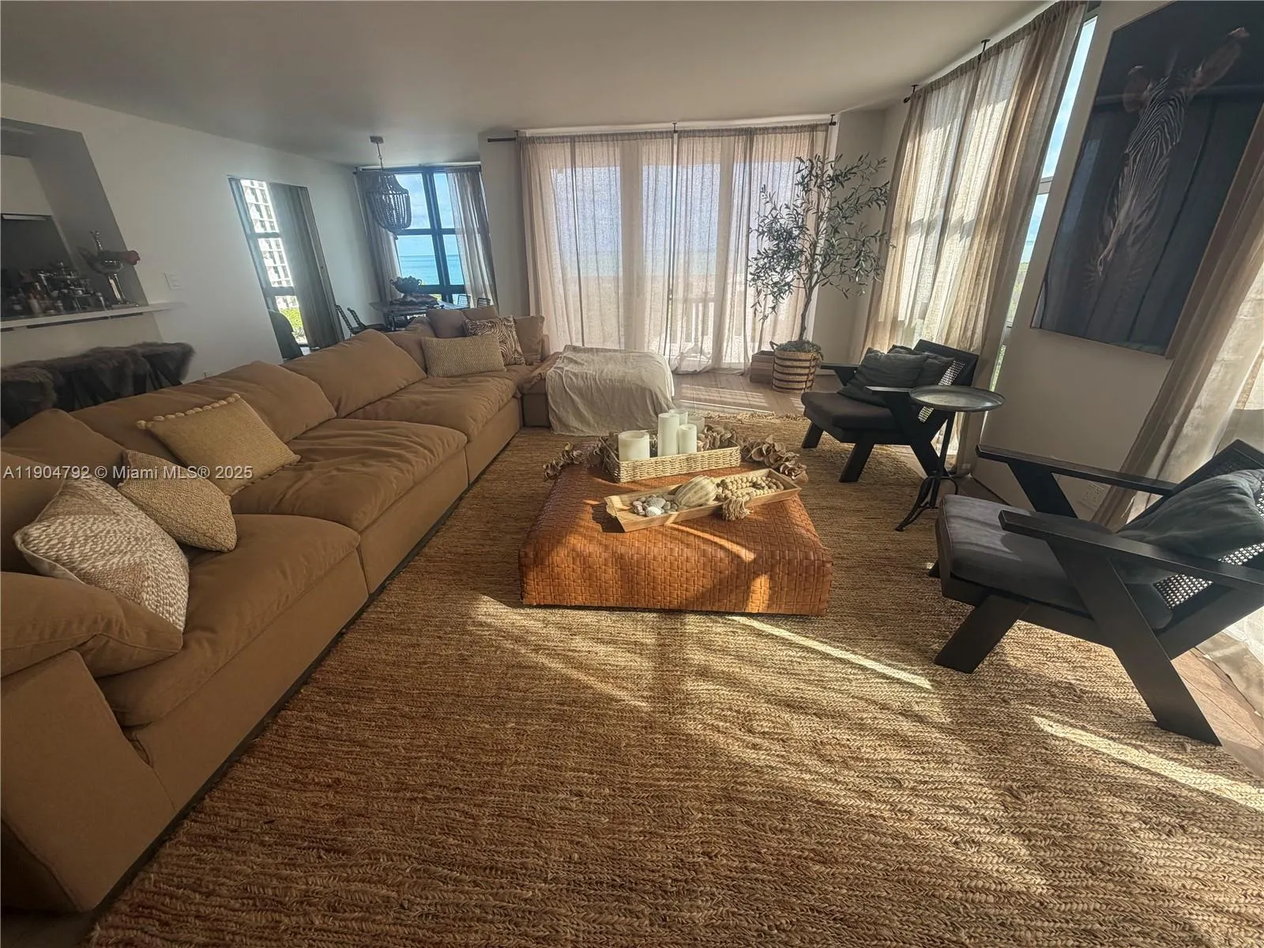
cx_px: 632
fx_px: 511
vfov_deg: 85.7
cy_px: 474
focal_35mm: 14
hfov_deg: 102.1
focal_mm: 2.22
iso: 80
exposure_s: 1/121
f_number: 2.2
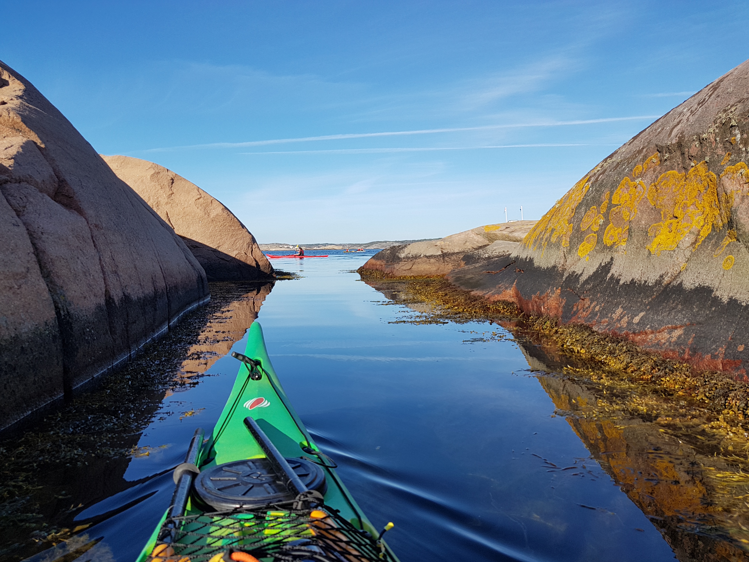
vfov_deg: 53.1
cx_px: 374
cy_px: 281
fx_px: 563
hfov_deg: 67.3
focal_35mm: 26
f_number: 1.7
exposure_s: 1/1948
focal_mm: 4.2
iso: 40
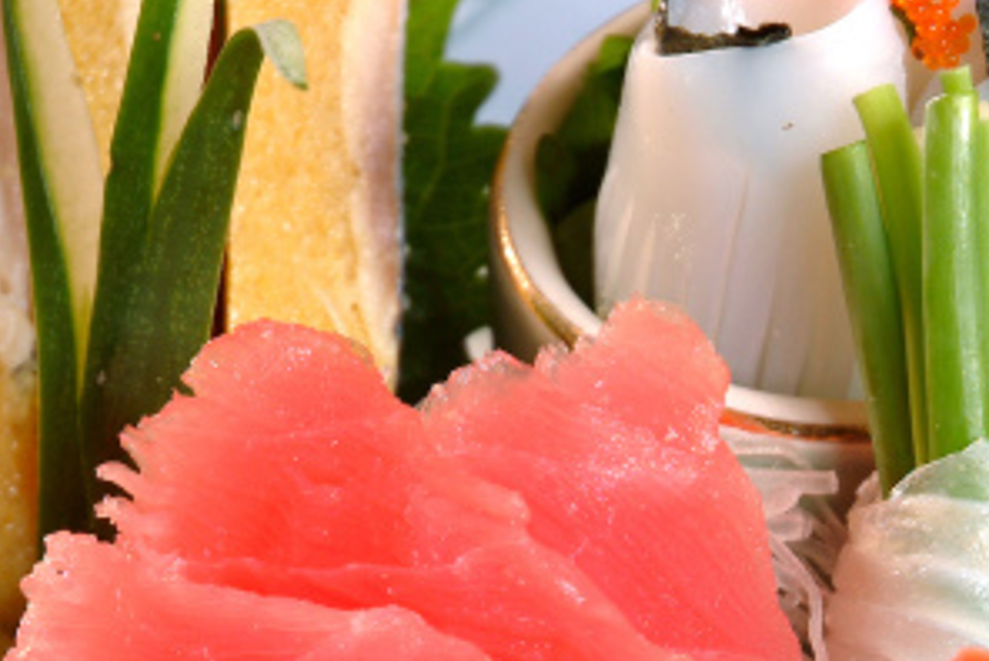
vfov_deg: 5.6
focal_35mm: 244
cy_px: 793
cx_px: 374
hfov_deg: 8.4
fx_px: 6702
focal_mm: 47
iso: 100
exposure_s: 1/90
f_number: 4.5
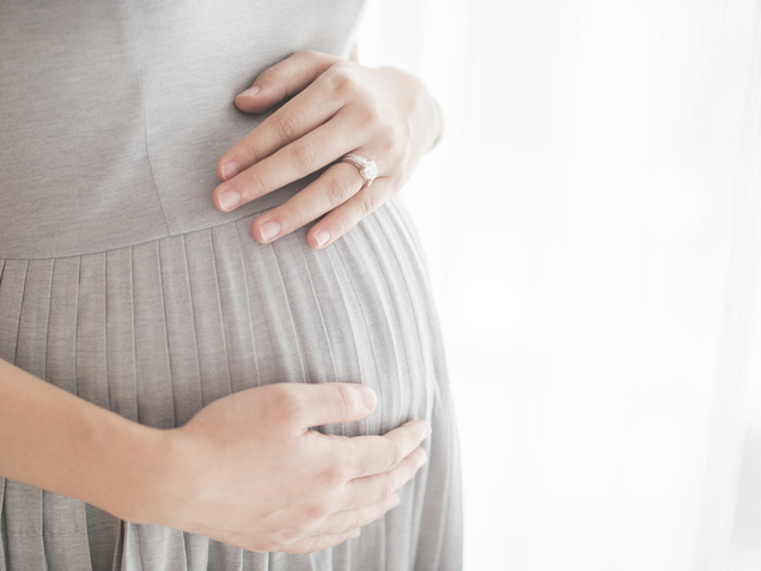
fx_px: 2045
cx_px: 384
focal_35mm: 93
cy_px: 286
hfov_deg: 21.1
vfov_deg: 15.9
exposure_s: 1/200
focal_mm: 85
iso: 100
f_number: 2
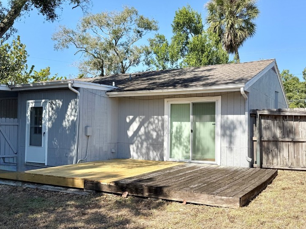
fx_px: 301
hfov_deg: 53.9
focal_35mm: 34
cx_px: 166
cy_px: 122
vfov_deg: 41.8
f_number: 1.78
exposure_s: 1/2907
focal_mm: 6.76
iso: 80
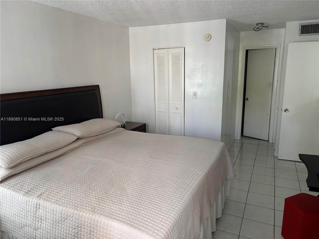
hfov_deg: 67.3
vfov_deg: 53.1
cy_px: 120
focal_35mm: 26
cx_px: 160
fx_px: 240
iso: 200
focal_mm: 5.96
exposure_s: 1/60
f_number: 1.6
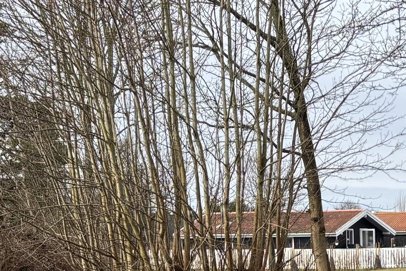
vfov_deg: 11.7
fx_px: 1275
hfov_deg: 17.7
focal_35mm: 113
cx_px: 401
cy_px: 378
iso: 50
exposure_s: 1/1590
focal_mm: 5.96
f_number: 1.6
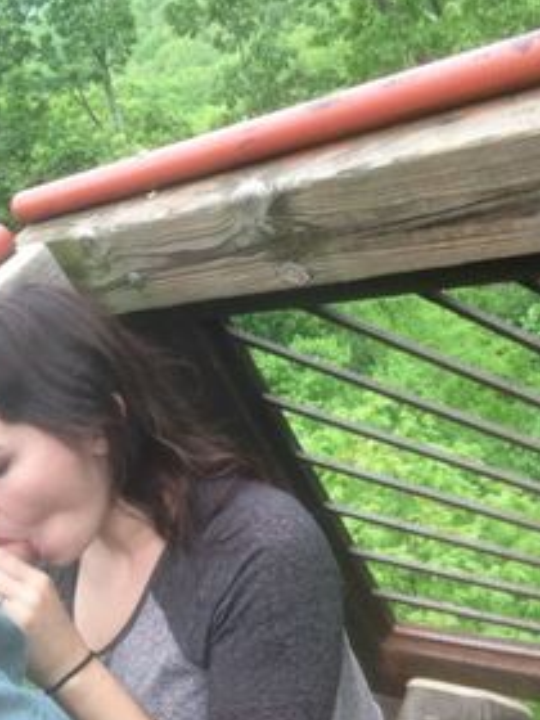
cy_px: 458
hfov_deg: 29.1
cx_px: 270
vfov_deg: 37.9
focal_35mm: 50
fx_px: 1040
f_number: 2.4
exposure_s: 1/122
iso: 32
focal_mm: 2.18
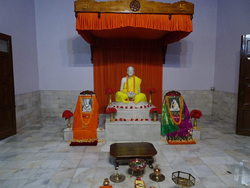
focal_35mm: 24
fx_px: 173
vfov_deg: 56.8
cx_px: 125
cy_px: 94
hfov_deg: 71.6
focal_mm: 4.1
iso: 500
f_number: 3.5
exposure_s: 1/30
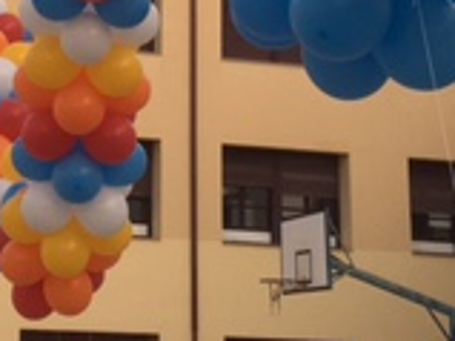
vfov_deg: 12.2
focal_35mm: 117
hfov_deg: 16.6
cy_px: -120
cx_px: 31
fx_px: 1537
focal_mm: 4.15
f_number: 2.2
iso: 25
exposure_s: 1/120
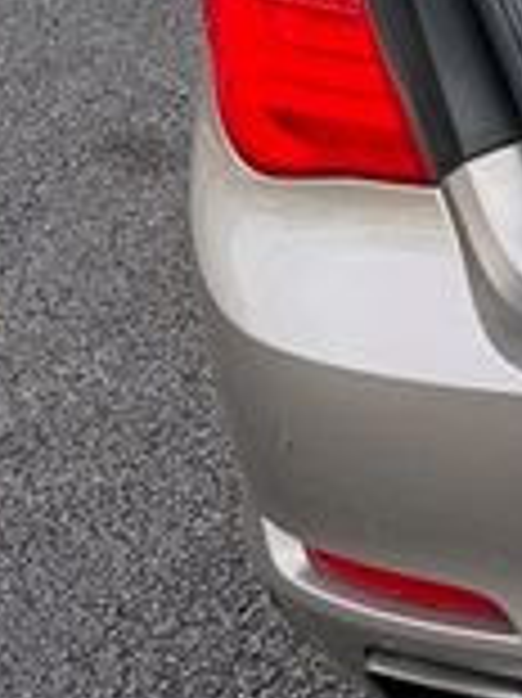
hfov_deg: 12.5
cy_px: -171
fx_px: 1993
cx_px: 1156
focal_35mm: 99
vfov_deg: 18.6
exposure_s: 1/342
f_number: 1.78
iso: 80
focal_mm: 6.76
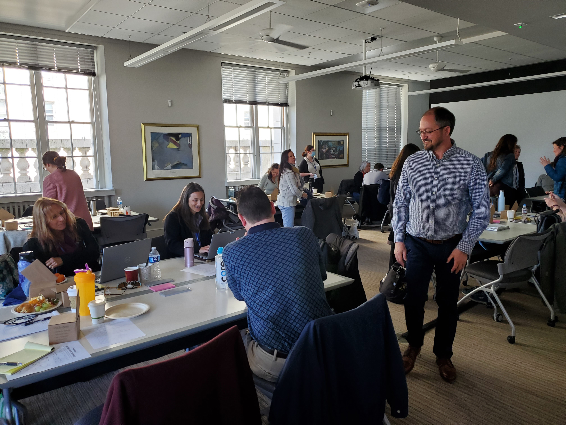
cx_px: 283
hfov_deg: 67.3
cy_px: 212
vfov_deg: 53.1
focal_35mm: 26
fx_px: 425
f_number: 1.5
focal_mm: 4.3
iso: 125
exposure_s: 1/99
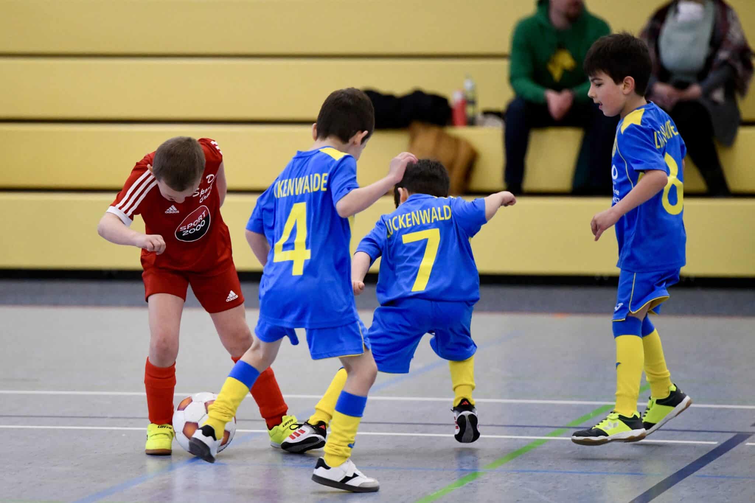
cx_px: 378
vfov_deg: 7.4
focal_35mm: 185
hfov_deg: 11.1
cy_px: 252
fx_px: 3879
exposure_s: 1/1250
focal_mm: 185
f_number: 2.8
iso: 8000
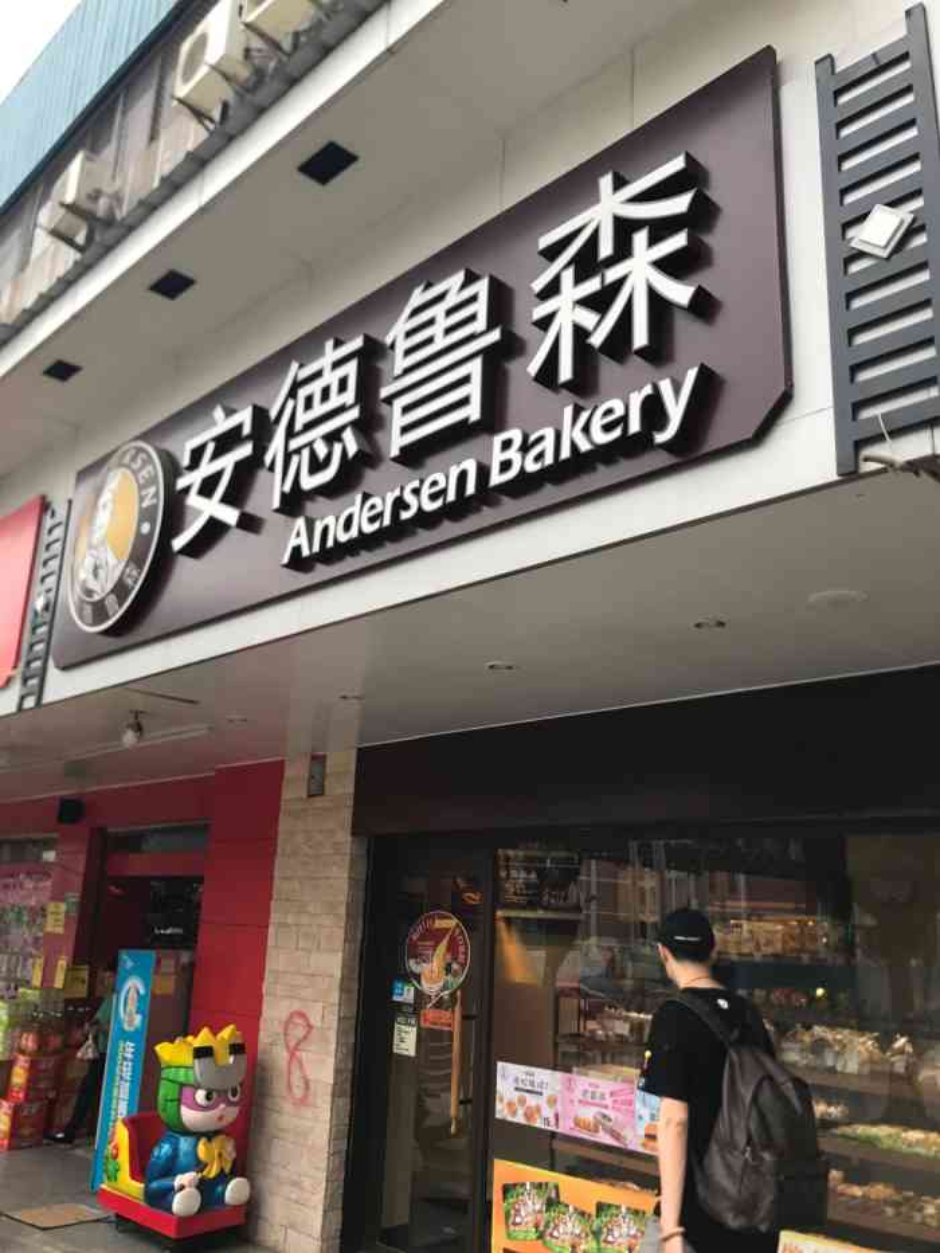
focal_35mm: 28
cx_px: 470
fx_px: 1014
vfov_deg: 63.4
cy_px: 626
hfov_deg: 49.8
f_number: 1.8
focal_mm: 3.99
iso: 20
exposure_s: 1/264
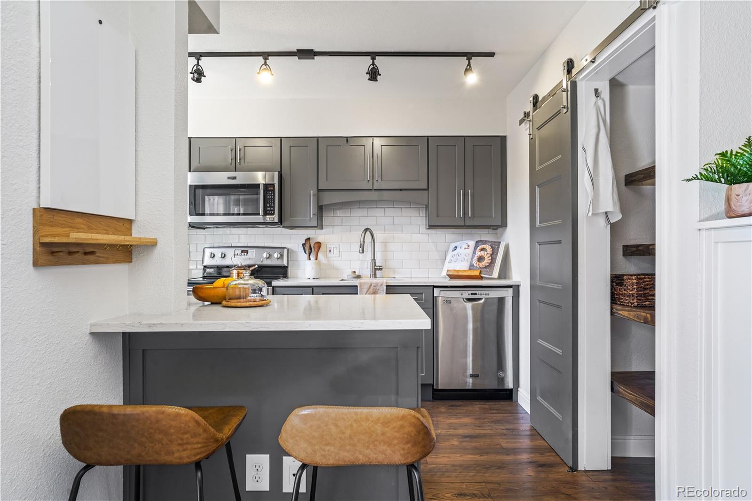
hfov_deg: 81.2
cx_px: 376
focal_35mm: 21
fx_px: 439
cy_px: 250
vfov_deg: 59.5
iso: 100
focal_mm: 21
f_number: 9
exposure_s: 2
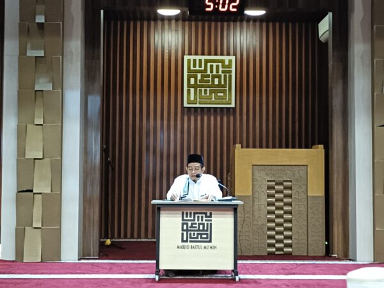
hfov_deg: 30.7
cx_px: 192
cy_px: 144
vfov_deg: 23.3
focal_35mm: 63
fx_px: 699
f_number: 1.7
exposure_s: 1/24
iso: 2500
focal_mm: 4.7
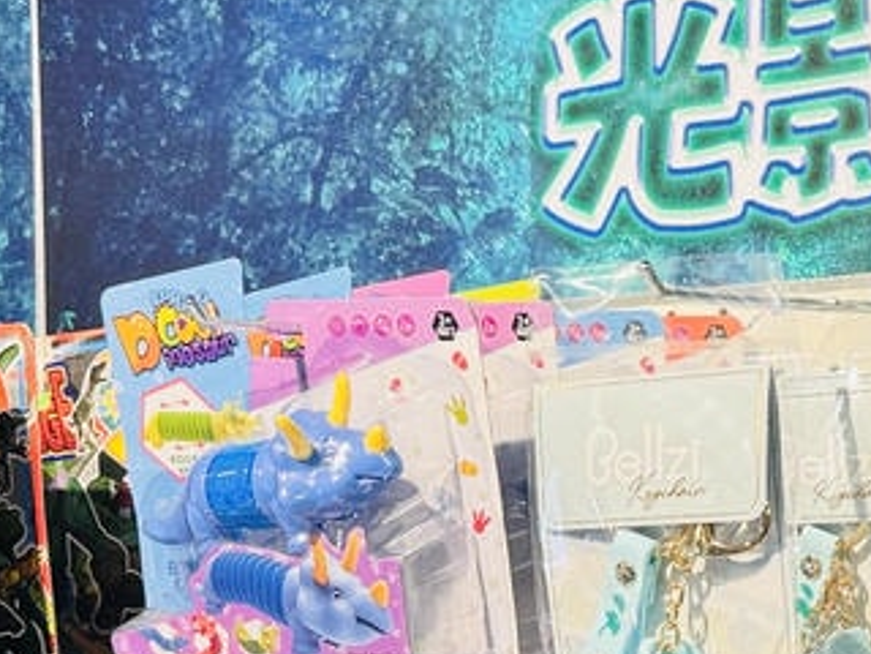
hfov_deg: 21.6
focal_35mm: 90
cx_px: 661
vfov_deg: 16.4
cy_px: 373
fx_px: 2265
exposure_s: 1/60
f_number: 1.78
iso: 160
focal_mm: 6.76
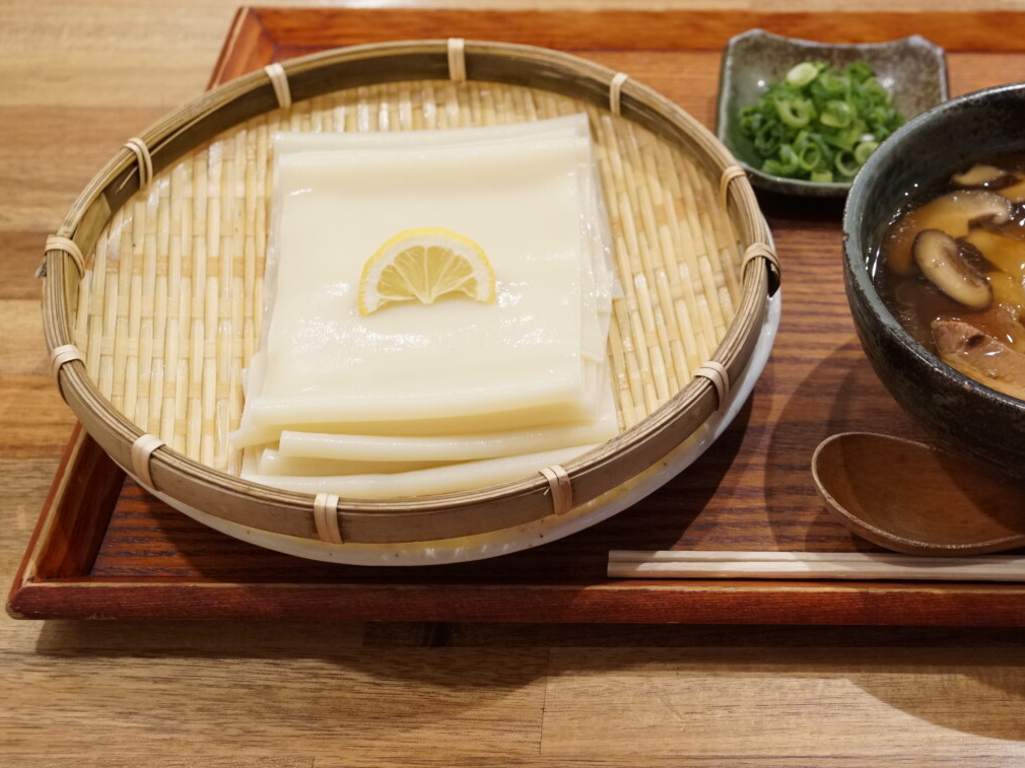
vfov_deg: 24.3
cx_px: 735
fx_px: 1776
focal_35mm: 60
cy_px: 295
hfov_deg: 31.8
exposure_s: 1/80
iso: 1600
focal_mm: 28
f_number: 4.5
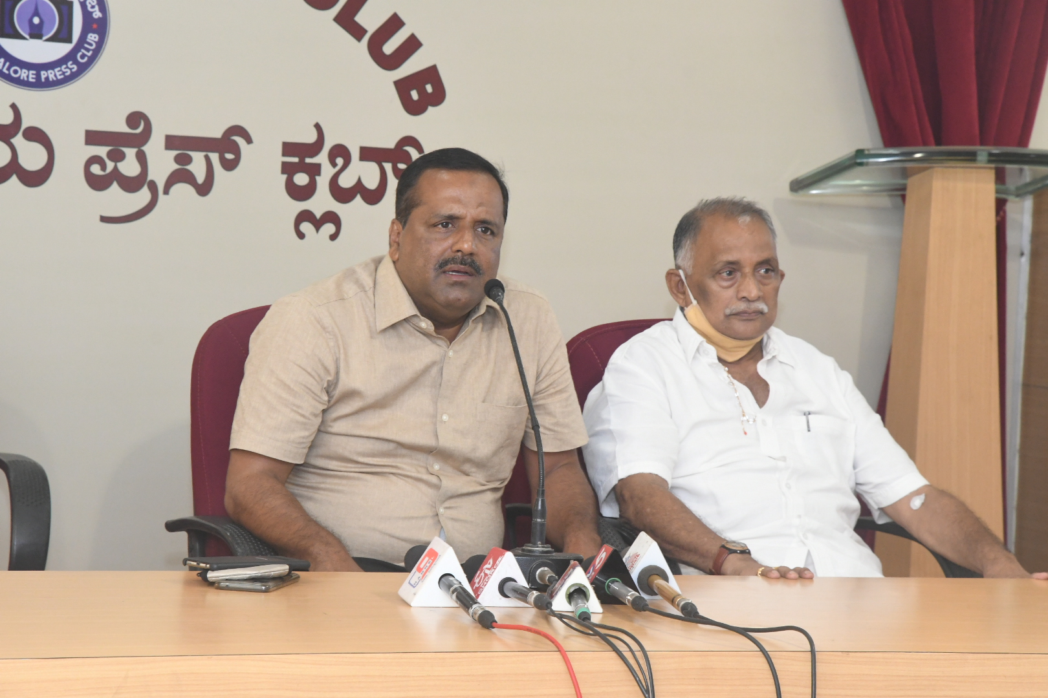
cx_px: 524
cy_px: 349
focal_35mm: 120
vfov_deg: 11.4
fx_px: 3493
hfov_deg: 17.1
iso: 2000
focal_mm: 80
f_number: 8
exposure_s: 1/125
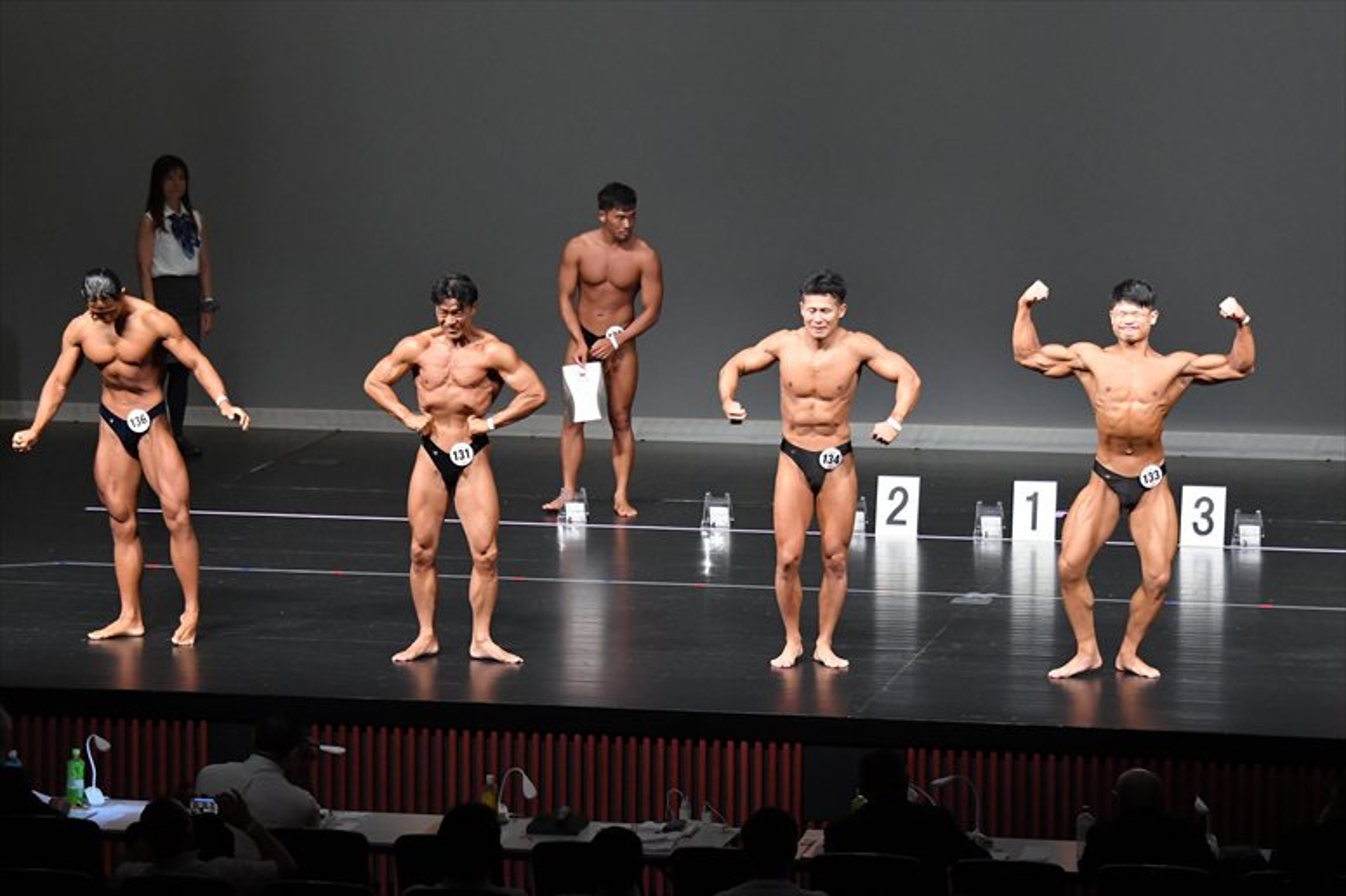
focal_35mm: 157
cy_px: 448
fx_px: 5867
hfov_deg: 13.1
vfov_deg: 8.7
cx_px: 673
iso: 5000
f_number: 5.6
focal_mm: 105
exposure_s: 1/400
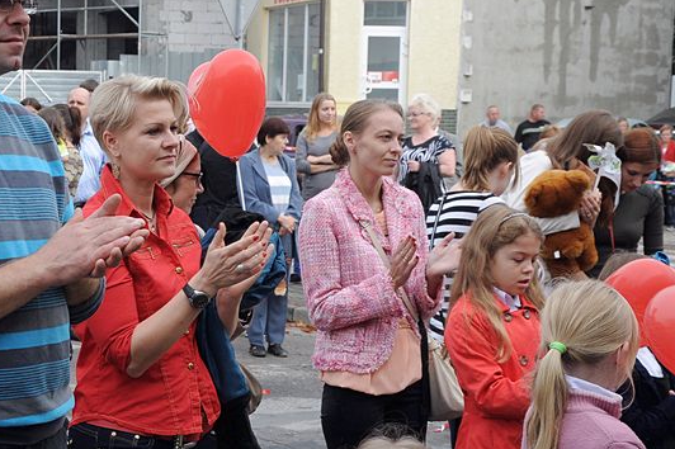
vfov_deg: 15.0
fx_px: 1705
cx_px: 160
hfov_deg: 22.2
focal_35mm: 91
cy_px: 230
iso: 500
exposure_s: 1/250
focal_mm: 38
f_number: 8
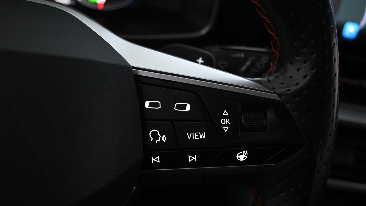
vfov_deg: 31.2
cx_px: 184
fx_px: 369
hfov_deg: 52.8
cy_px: 107
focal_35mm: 38
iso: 3200
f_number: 4.2
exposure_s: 1/40
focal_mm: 24
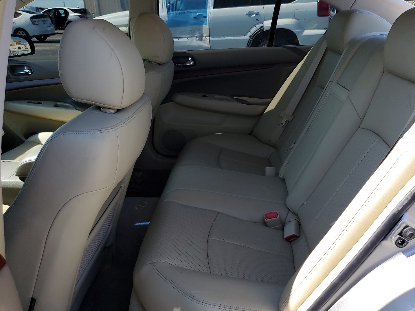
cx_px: 225
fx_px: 348
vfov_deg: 48.2
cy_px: 172
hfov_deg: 61.6
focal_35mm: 29
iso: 50
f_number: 1.5
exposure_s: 1/1111
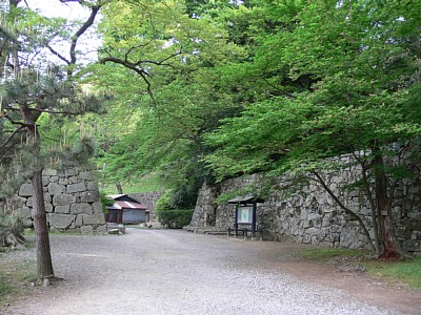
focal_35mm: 35
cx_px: 210
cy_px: 158
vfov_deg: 40.7
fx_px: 426
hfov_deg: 52.6
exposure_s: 1/50
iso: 80
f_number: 2.8
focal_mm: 7.4
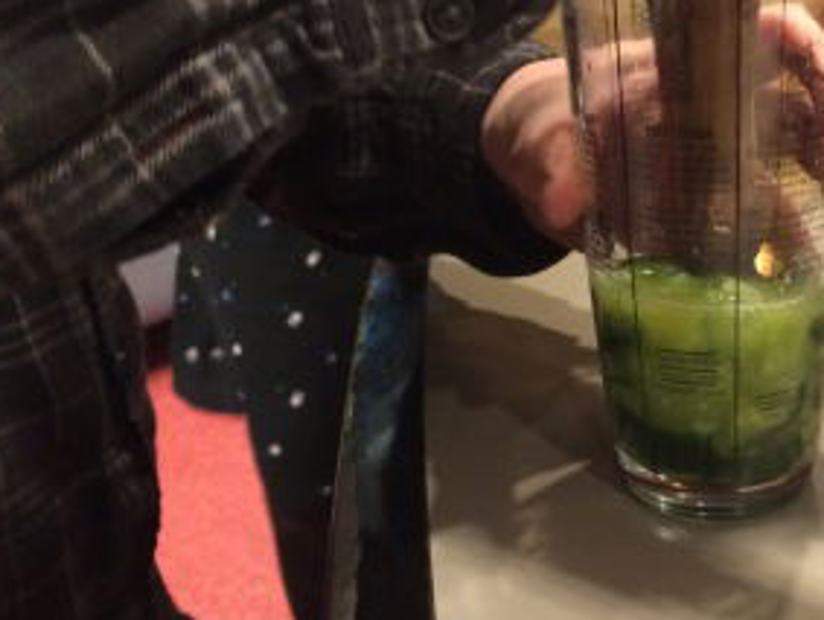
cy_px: 147
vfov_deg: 28.2
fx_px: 1216
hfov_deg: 36.4
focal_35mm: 51
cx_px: 641
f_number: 2.2
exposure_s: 1/25
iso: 320
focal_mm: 4.15
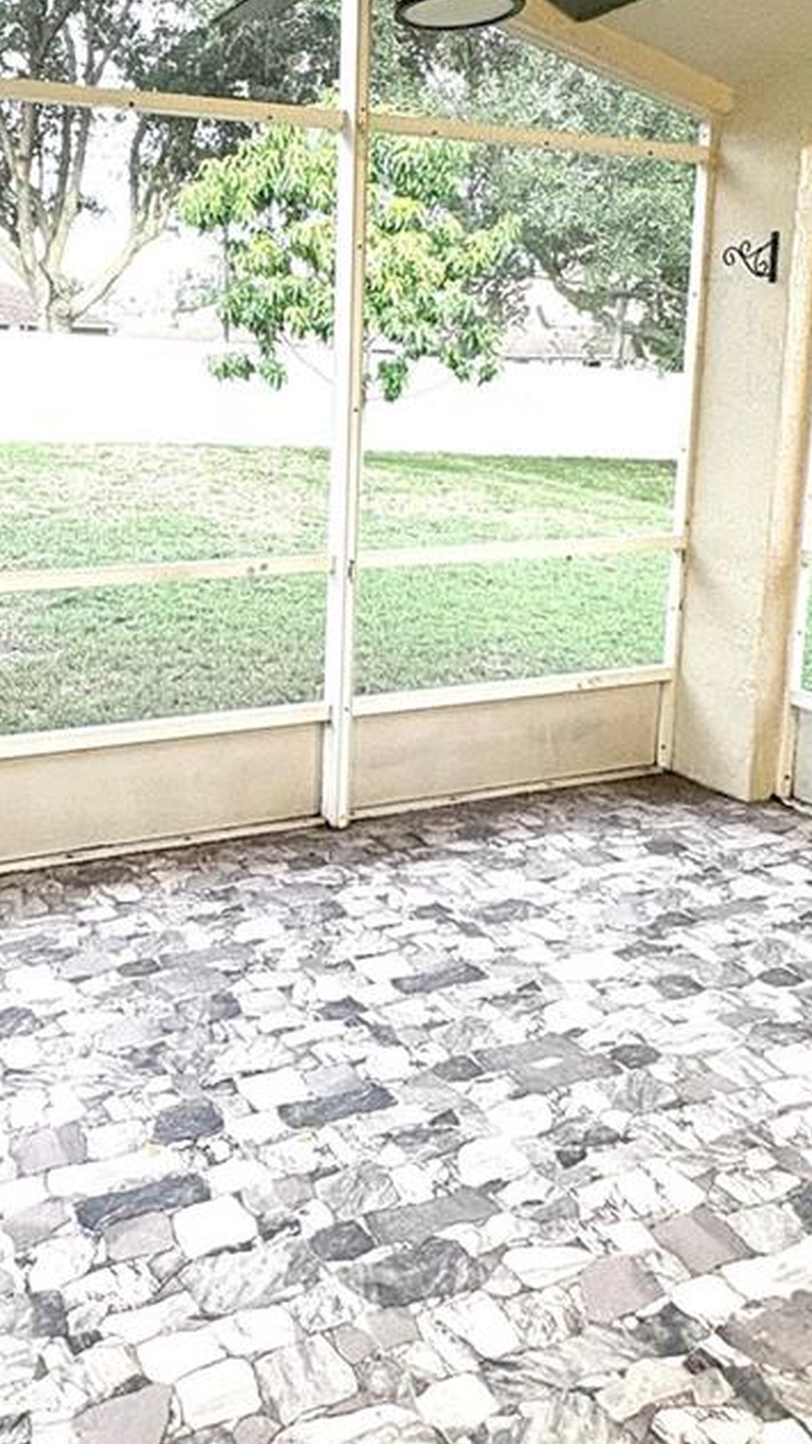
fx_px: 1110
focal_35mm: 29
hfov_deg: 38.5
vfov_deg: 64.7
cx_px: 146
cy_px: 503
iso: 250
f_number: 2.2
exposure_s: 1/60
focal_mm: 2.22
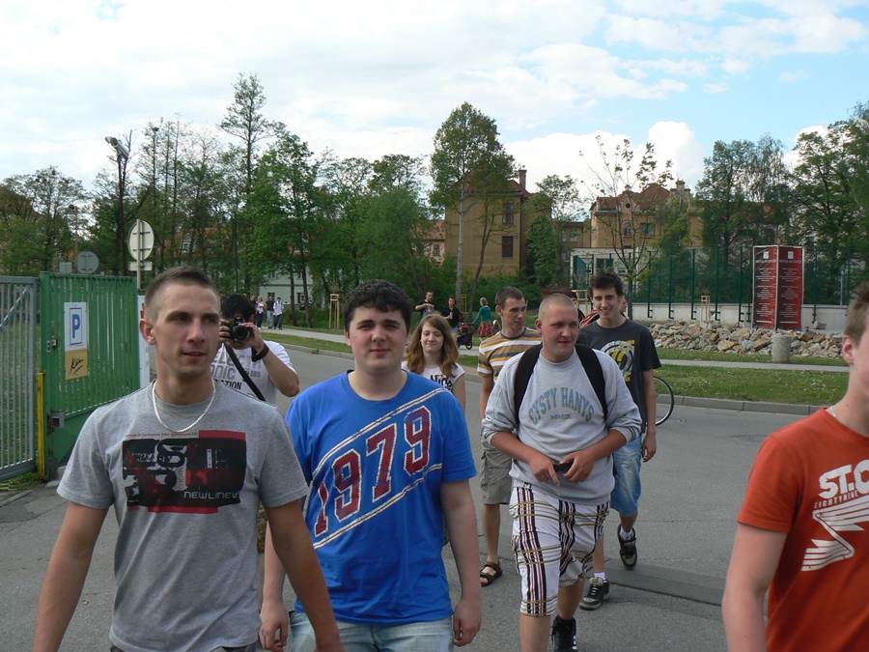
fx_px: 904
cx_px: 434
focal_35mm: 36
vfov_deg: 39.7
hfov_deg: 51.4
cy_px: 326
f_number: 3.6
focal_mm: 6
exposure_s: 1/800
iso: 100
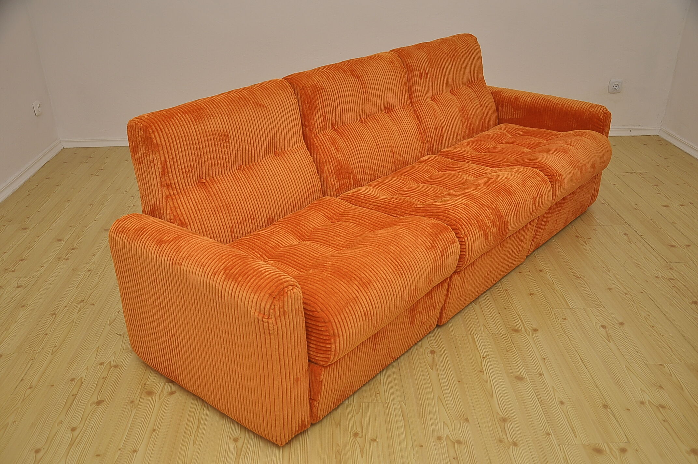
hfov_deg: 57.3
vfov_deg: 39.9
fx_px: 639
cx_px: 349
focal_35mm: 33
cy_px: 232
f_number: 5
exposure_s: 1/200
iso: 220
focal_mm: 22
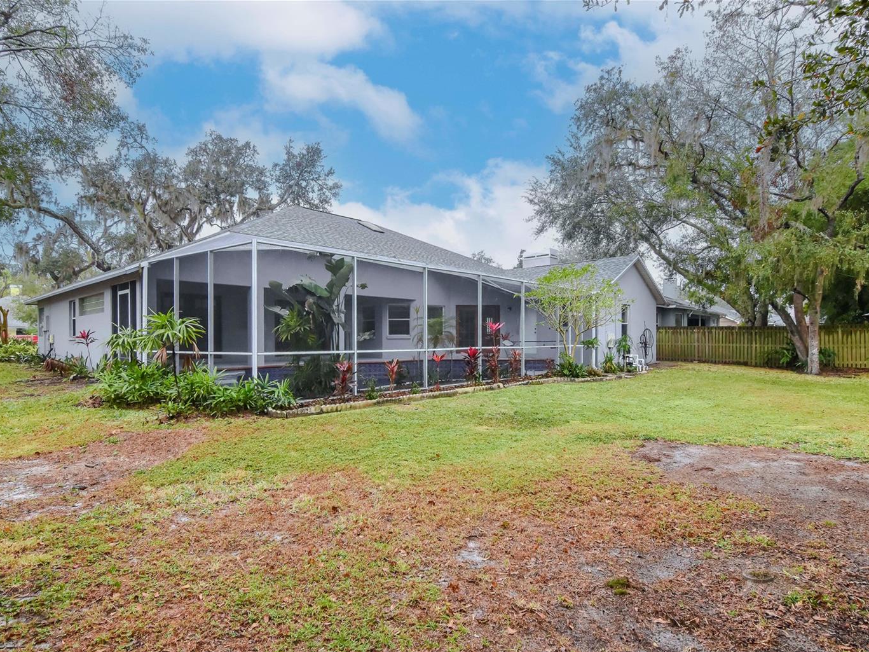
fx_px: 466
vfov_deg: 69.9
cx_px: 429
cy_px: 338
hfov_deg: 86.0
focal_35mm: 19
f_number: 8
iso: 1250
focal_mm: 11
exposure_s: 1/250
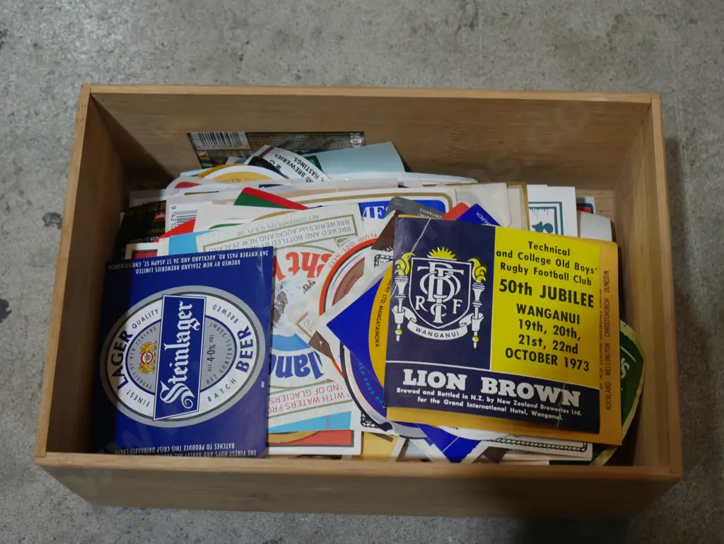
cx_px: 362
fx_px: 1214
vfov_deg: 25.3
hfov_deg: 33.2
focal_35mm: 58
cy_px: 272
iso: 250
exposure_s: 1/60
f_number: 5.4
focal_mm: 29
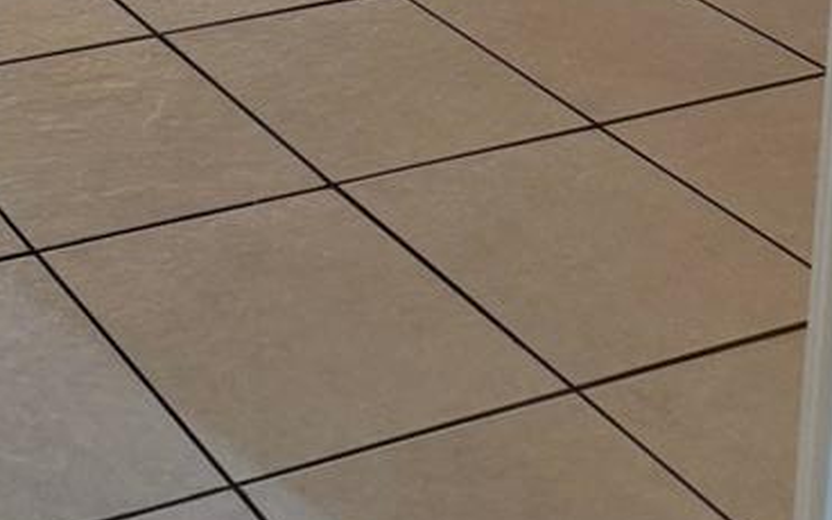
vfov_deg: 12.6
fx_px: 1882
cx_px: -161
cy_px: -696
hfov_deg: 22.9
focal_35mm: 83
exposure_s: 1/60
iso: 160
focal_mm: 6.76
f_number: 1.78
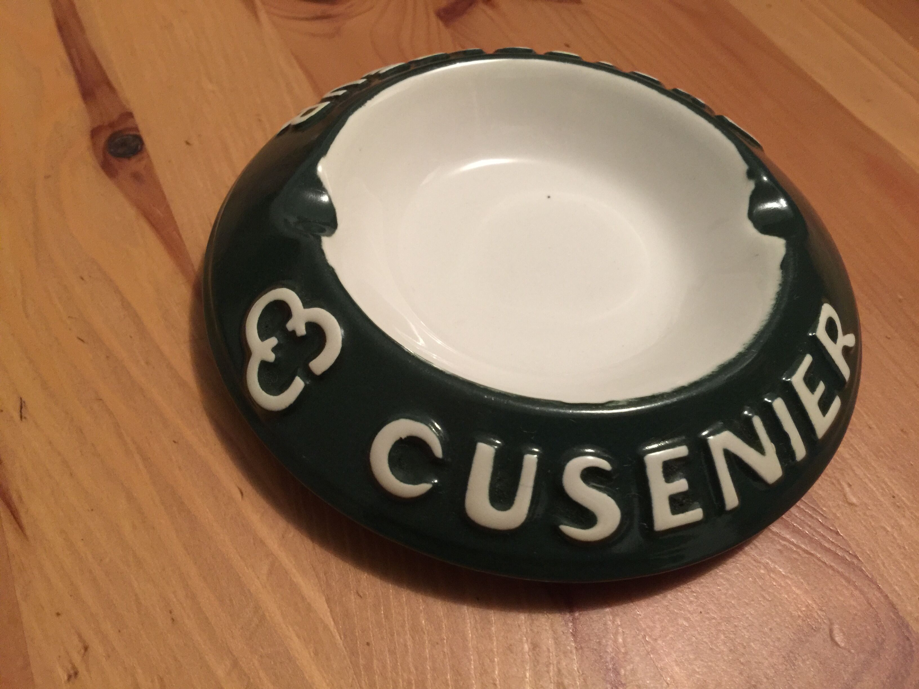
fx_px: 770
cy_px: 344
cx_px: 460
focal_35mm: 29
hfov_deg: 61.7
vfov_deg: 48.2
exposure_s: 1/8
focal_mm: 4.15
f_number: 2.2
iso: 125
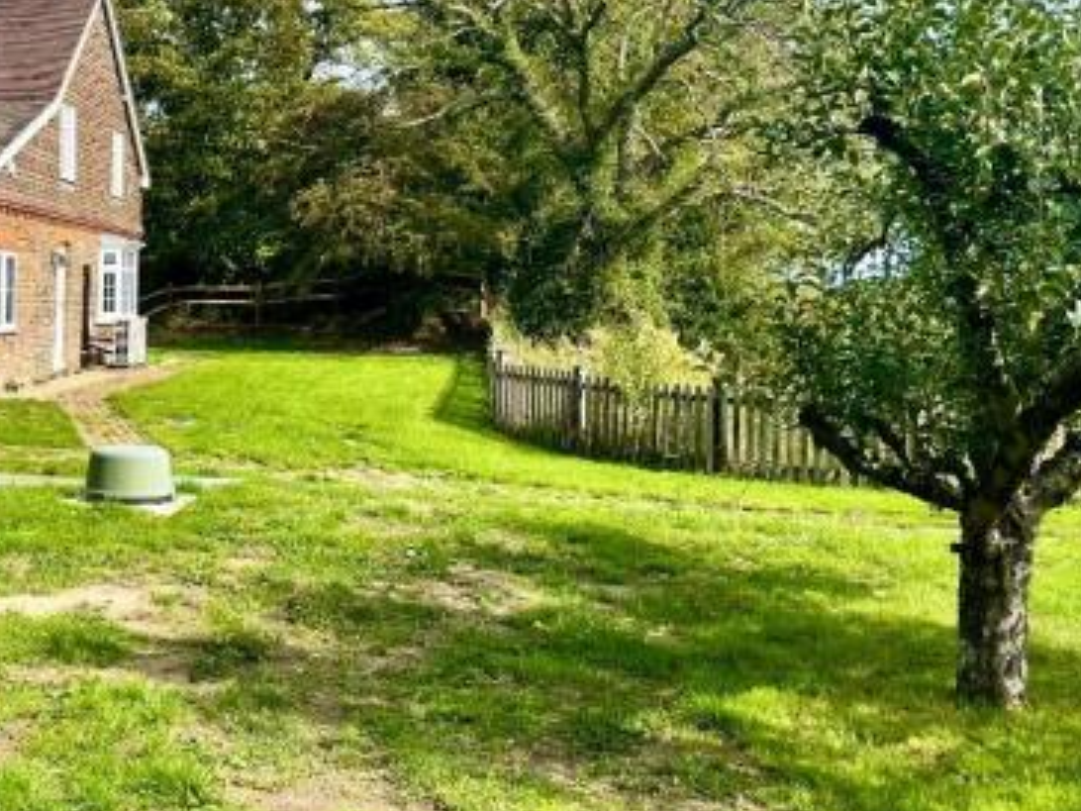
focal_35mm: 40
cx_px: 396
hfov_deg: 46.3
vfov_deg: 35.3
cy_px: 215
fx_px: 1249
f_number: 1.6
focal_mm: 5.1
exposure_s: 1/2247
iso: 32
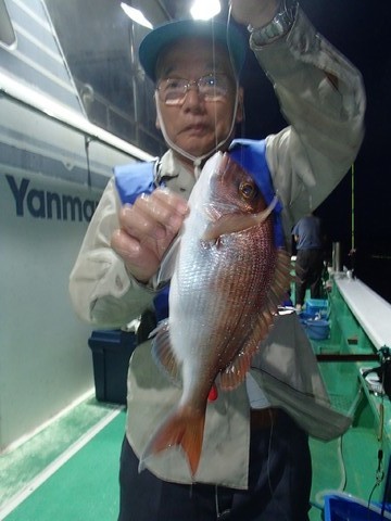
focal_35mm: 28
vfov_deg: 63.4
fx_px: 422
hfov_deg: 49.7
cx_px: 196
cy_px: 260
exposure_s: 1/30
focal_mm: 5
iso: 400
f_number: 3.9
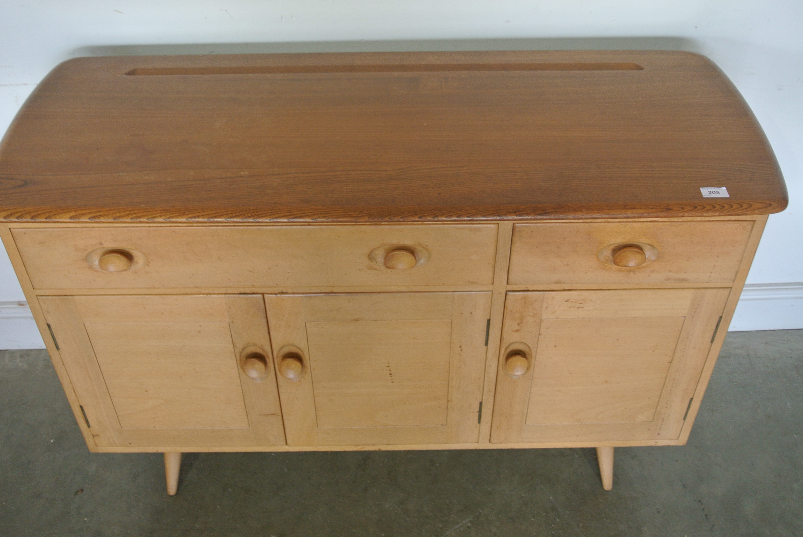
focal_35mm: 39
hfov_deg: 49.5
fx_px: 871
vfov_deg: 34.3
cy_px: 268
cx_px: 402
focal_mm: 14.5
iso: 280
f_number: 4
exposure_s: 1/60
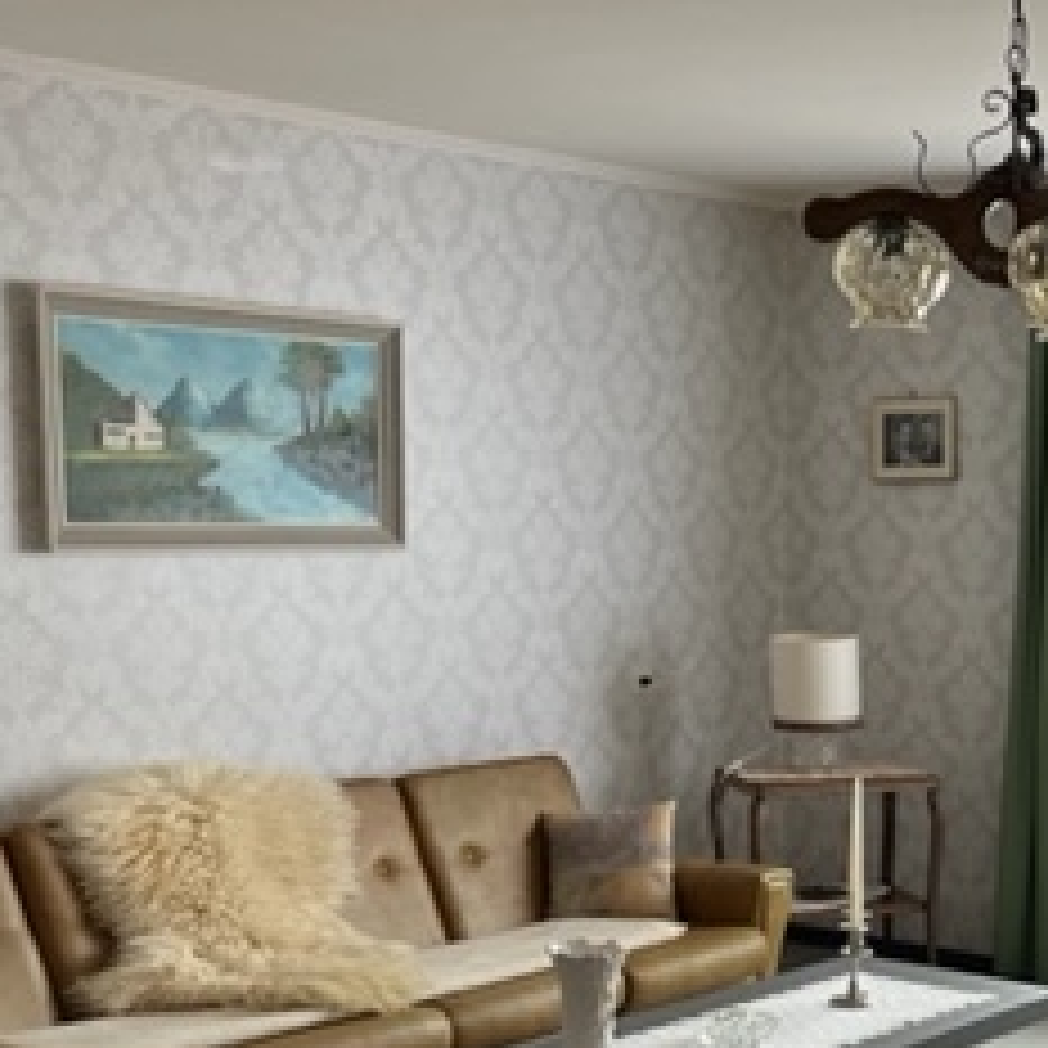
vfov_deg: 26.8
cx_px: 963
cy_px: 846
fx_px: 2158
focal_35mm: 63
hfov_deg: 26.3
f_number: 1.6
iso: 125
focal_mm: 5.1
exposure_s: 1/121
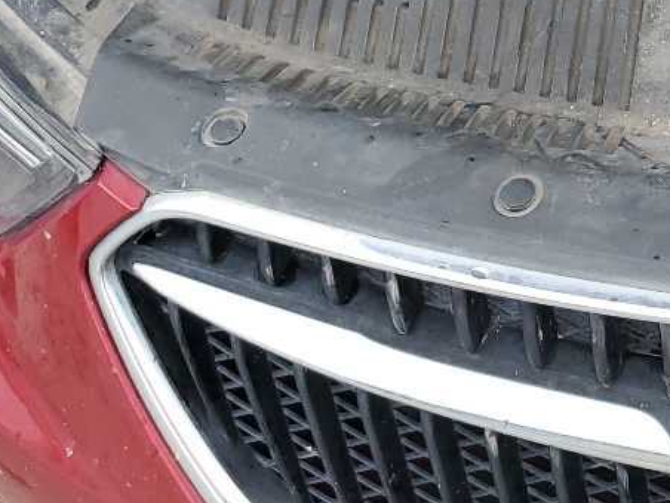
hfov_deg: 19.4
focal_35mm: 92
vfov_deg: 14.4
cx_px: 903
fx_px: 1781
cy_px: -361
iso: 50
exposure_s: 1/400
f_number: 1.5
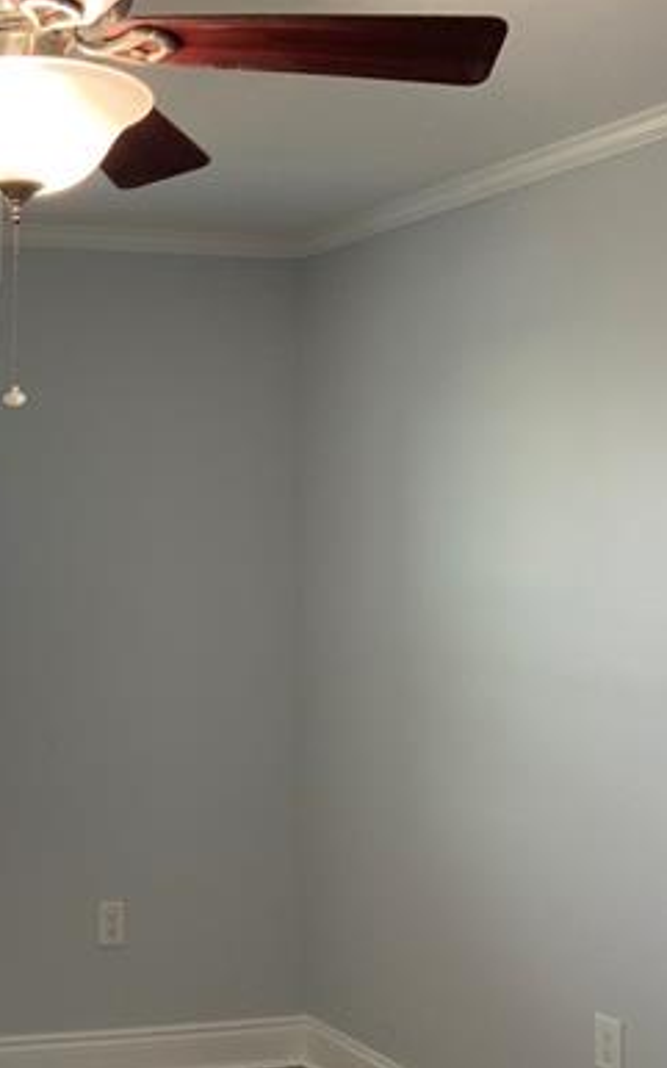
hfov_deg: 23.0
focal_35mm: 51
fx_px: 1484
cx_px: -158
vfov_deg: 39.6
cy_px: 498
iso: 50
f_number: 1.8
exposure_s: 1/60
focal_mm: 3
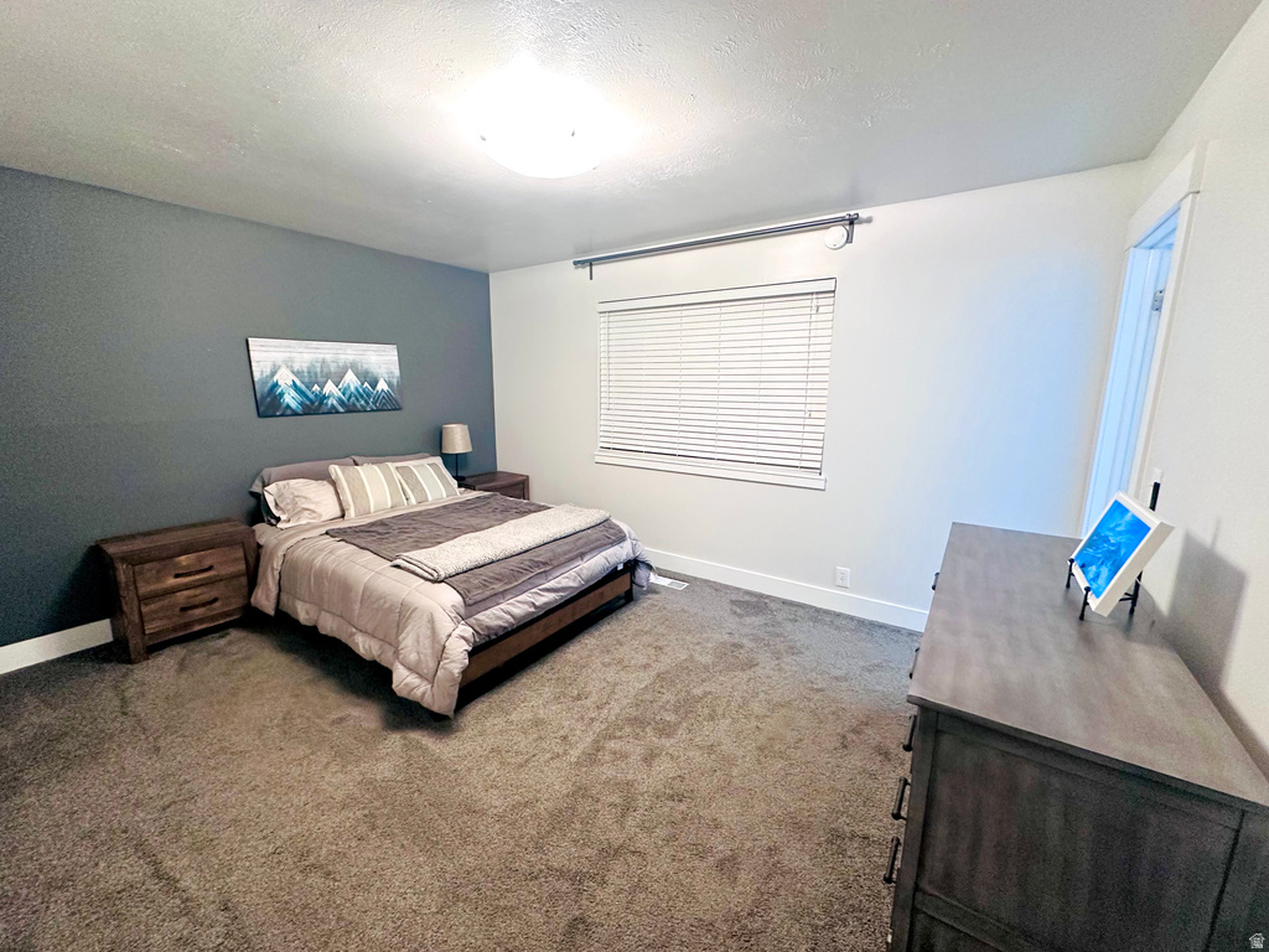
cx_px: 634
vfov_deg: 85.7
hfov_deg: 102.1
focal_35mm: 14
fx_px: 513
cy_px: 476
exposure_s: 1/60
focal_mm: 2.22
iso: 400
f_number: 2.2
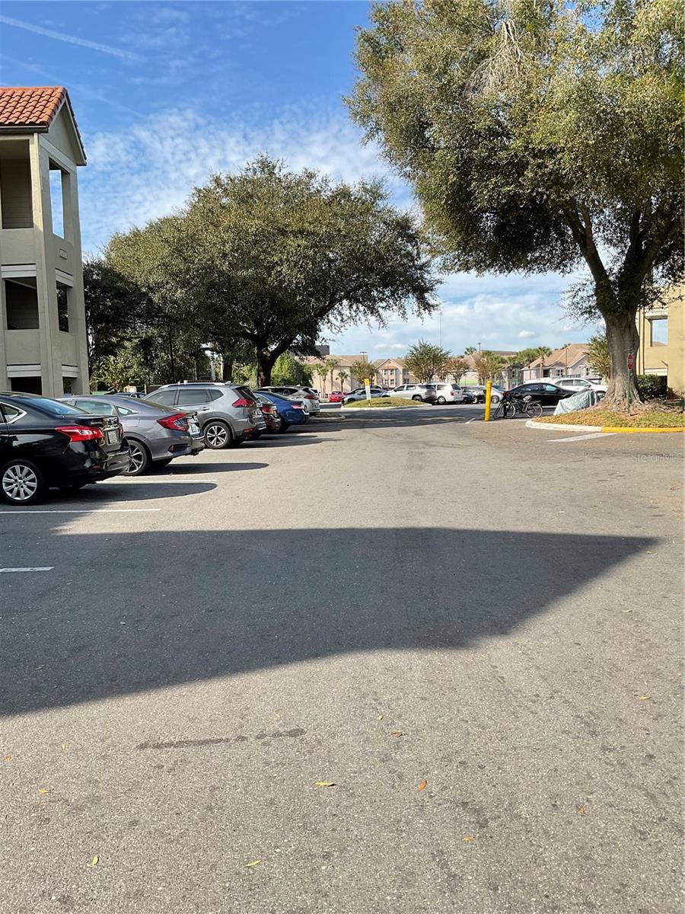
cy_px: 457
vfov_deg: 61.7
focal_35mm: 29
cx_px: 342
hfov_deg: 48.2
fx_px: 765
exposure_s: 1/962
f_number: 1.8
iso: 16
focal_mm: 3
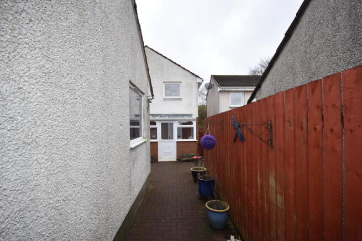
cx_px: 181
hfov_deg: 100.4
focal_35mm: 15
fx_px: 151
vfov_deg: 77.4
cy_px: 120
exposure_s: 1/125
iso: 400
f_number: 5.6
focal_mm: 10
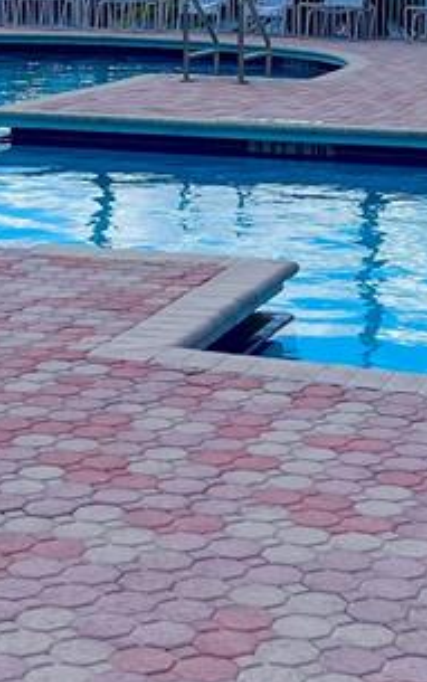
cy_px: 101
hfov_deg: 14.7
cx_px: 237
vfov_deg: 22.8
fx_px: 1655
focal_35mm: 89
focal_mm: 5.1
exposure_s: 1/5376
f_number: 1.6
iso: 32
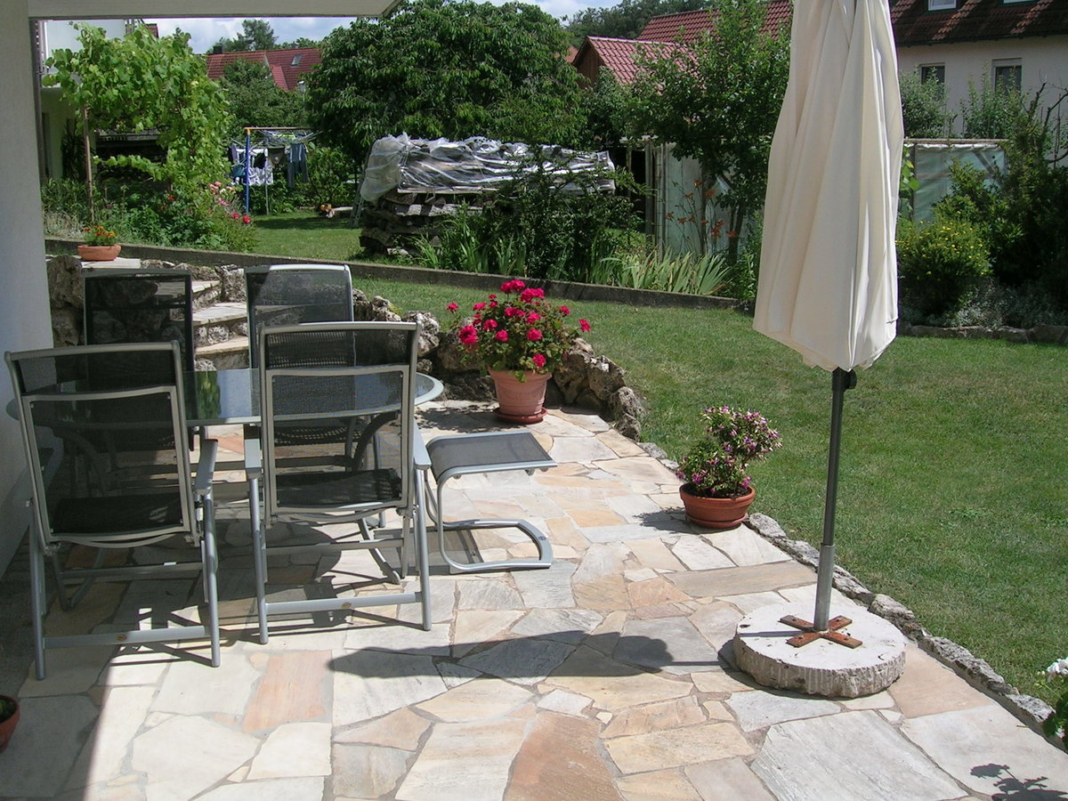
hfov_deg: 52.6
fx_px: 1080
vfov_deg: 40.7
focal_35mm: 35
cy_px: 400
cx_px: 534
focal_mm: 5.4
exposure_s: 1/716
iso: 50
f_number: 4.8
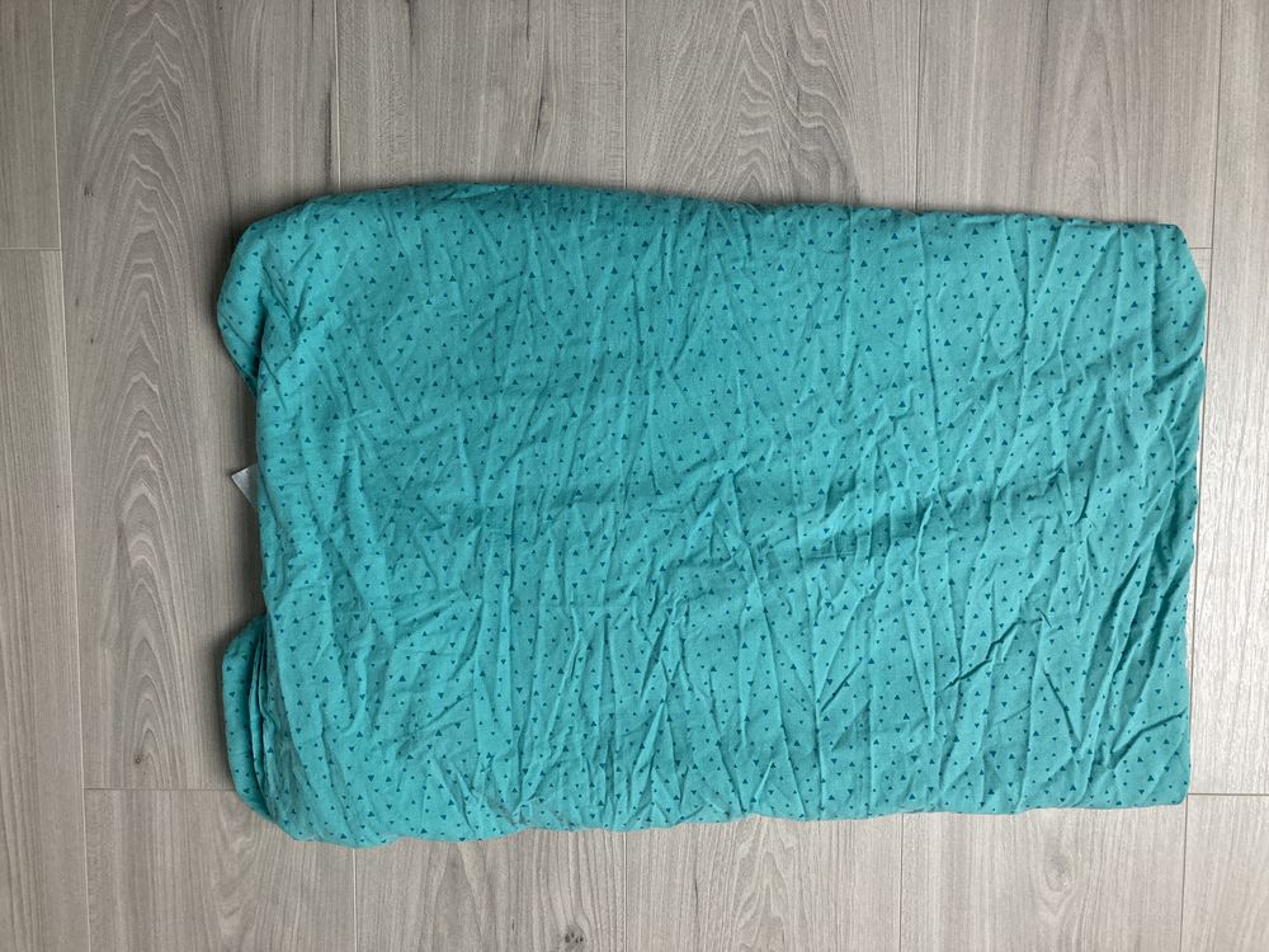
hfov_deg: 63.4
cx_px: 634
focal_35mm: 28
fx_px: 1026
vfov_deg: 49.7
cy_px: 476
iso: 125
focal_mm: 3.99
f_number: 1.8
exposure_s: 1/60
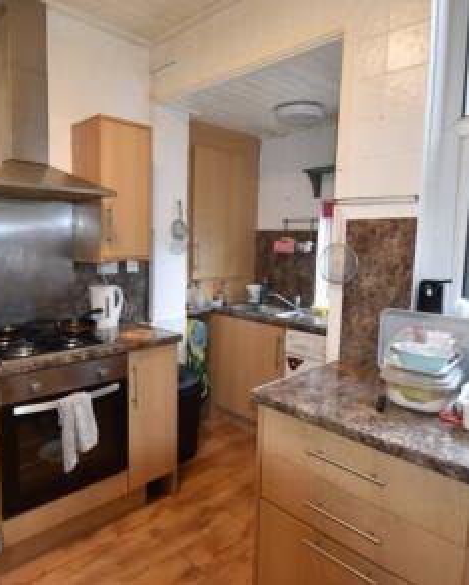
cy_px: 270
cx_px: 193
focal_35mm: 23
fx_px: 399
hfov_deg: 60.5
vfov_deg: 72.5
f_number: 4.5
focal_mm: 10
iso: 640
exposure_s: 1/60
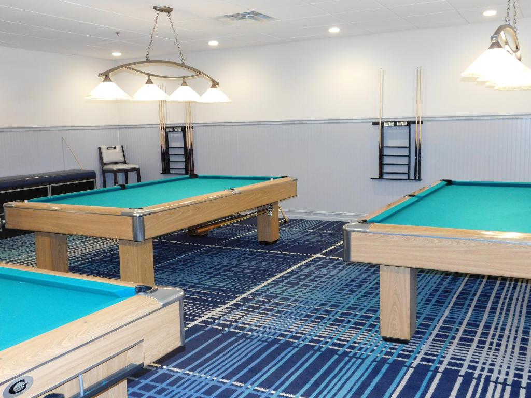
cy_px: 199
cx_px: 266
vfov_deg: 39.7
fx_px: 552
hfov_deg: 51.4
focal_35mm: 36
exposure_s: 1/30
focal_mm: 6.3
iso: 400
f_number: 3.5
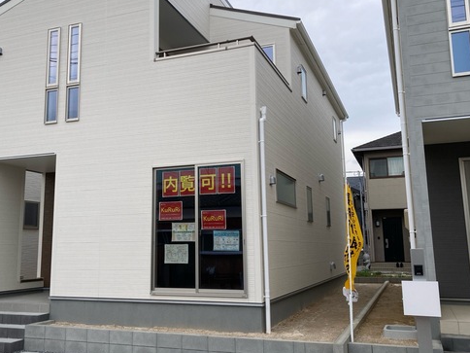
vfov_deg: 38.6
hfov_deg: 50.0
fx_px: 502
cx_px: 200
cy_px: 162
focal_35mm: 37
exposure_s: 1/1130
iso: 20
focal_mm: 3.99
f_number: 1.8
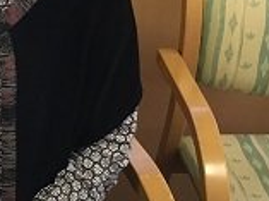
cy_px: 56
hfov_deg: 18.7
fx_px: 768
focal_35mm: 99
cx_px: -60
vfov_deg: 14.8
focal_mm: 3.3
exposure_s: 1/30
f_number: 2.4
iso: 32
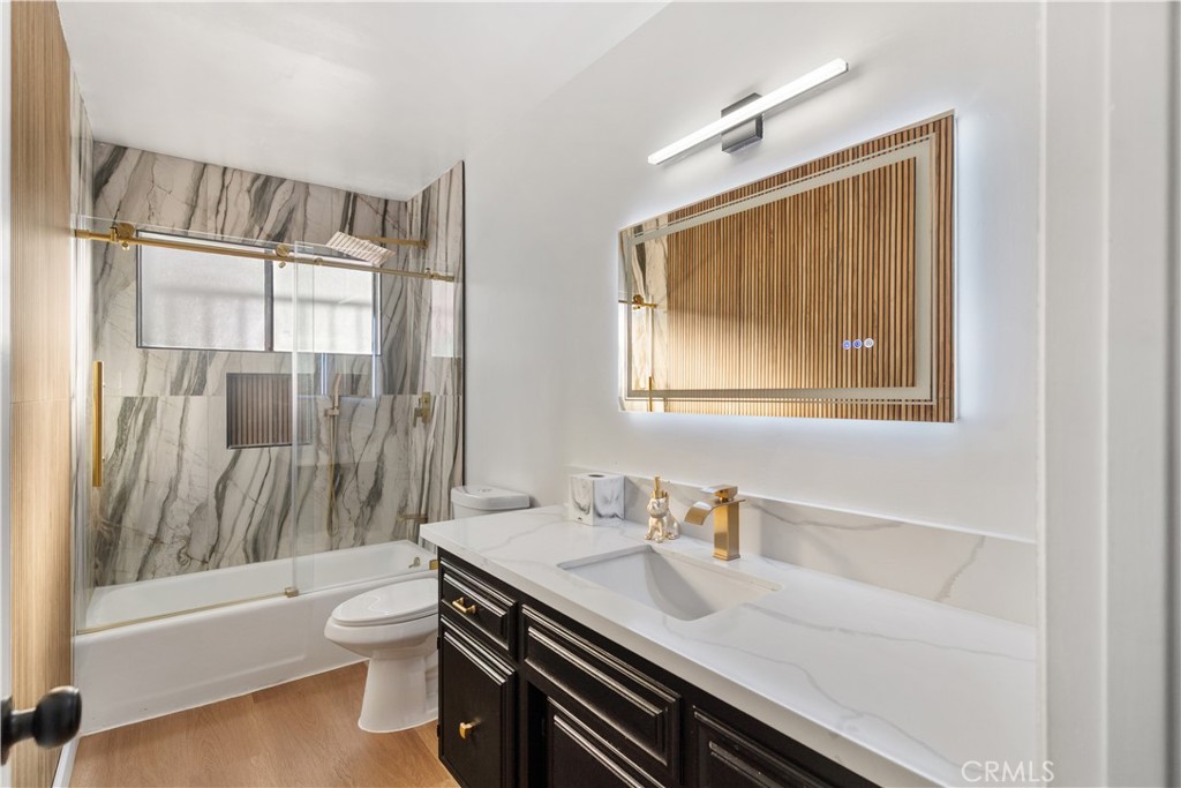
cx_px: 590
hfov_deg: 93.3
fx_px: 558
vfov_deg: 70.5
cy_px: 394
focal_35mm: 17
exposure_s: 1/20
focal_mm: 17
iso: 400
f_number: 5.6
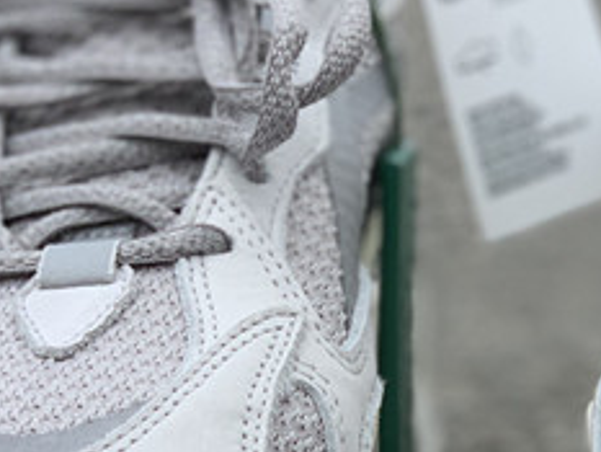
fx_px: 3492
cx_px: 428
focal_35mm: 201
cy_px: 314
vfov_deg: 7.4
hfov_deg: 9.8
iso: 16
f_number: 2.4
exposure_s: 1/685
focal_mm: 6
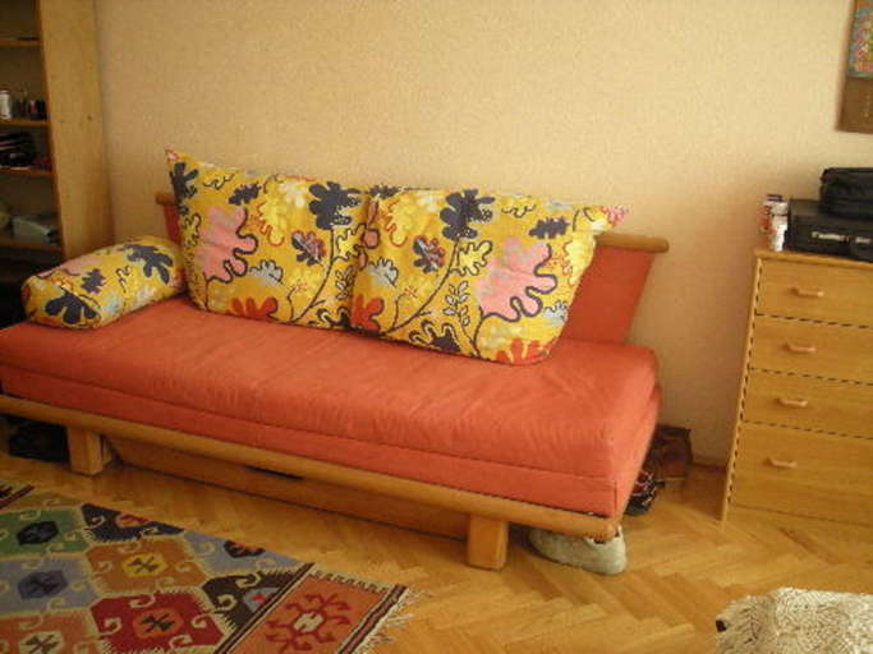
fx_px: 883
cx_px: 436
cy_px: 327
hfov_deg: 52.6
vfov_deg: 40.7
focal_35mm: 35
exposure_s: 1/52.7
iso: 198
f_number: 2.8
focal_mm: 5.7
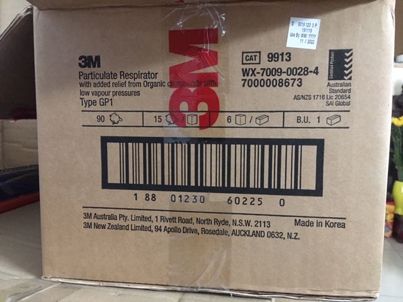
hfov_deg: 61.7
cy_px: 151
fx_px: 338
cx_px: 202
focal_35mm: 29
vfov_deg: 48.2
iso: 125
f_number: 2.2
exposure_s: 1/4
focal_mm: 4.15
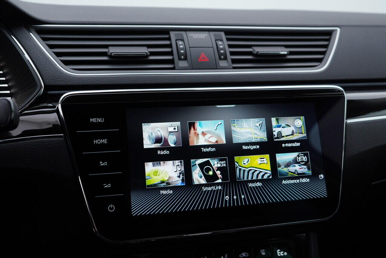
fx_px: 386
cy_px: 129
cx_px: 193
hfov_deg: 53.1
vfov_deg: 36.9
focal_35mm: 36
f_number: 3.5
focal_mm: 24
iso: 125
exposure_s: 1/60
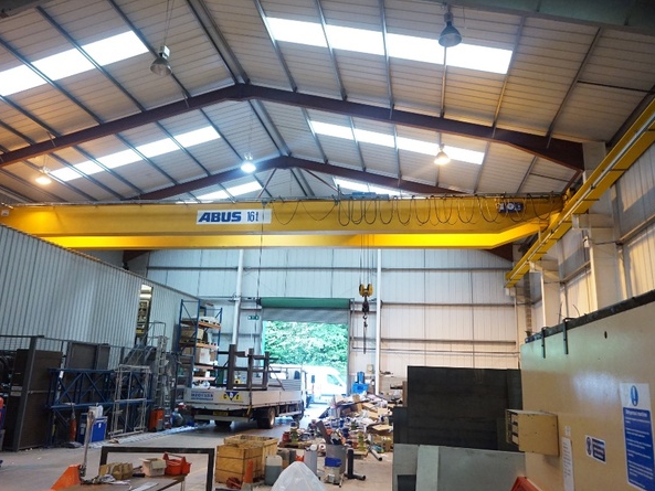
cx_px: 315
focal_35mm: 28
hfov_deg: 63.4
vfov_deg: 49.7
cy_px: 228
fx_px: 530
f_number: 3.5
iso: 2500
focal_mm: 16
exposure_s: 1/160
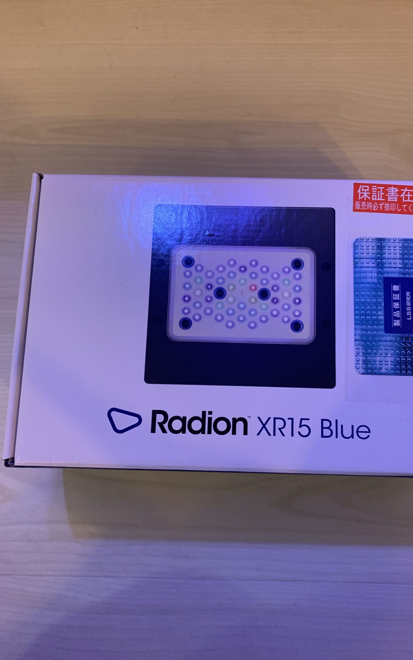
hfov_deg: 44.4
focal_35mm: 28
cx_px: 241
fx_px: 504
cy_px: 330
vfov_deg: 66.5
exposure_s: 1/50
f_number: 1.8
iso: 250
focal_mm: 4.25
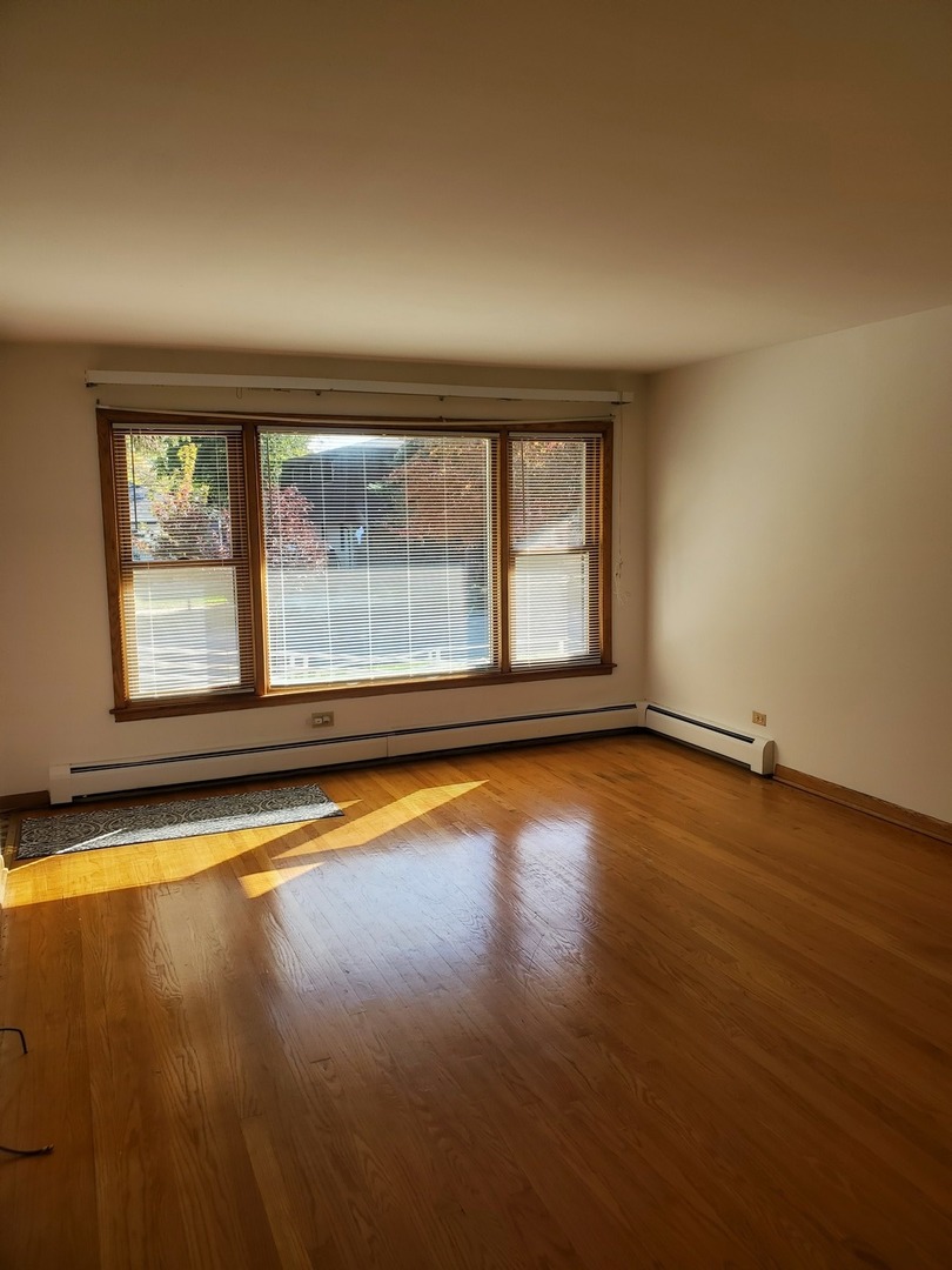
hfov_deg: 53.1
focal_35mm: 26
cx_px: 476
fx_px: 953
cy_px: 635
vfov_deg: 67.3
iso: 50
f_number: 2.4
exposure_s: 1/185
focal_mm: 4.3
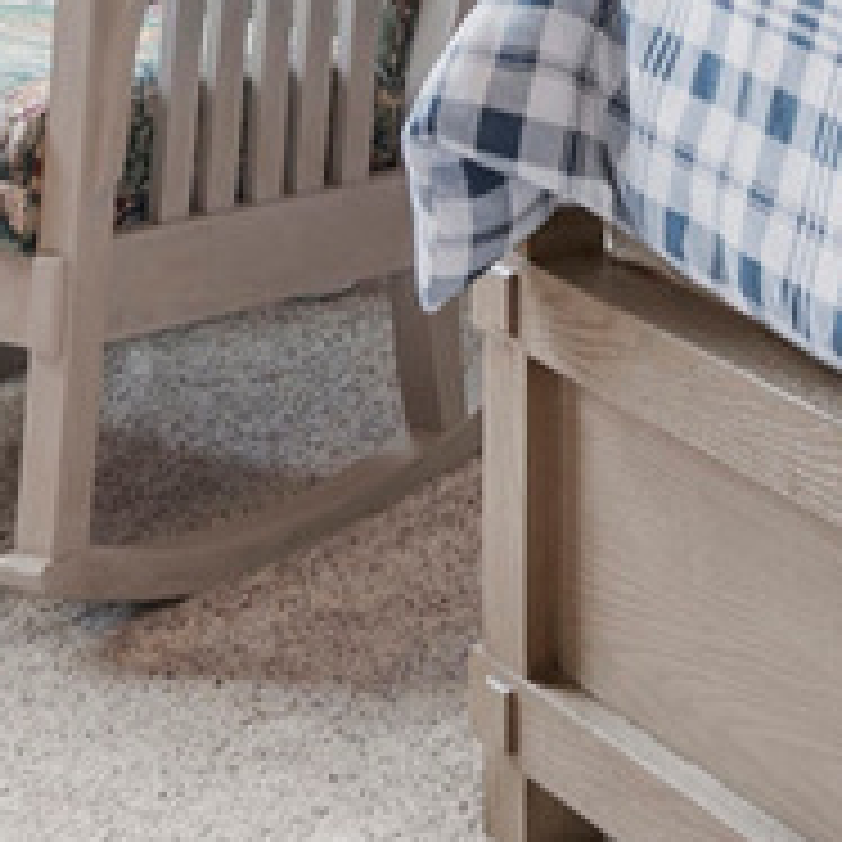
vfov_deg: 10.7
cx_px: 874
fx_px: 4100
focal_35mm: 149
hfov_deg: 11.6
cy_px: -826
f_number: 9
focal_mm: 16
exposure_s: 1/5
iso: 250
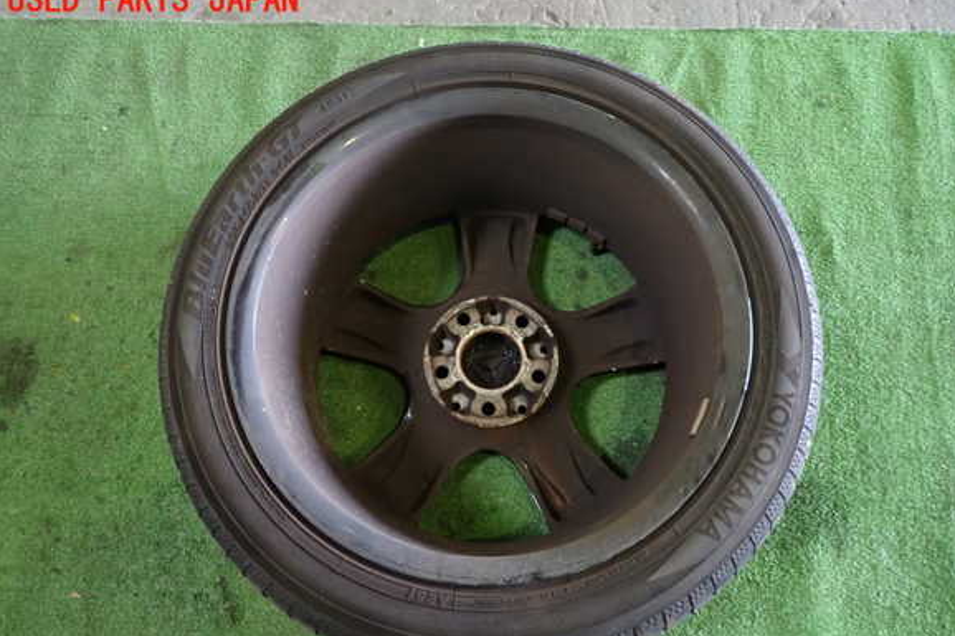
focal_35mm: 27
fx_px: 716
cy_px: 352
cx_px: 494
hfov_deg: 67.4
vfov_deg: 47.8
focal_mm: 4.5
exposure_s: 1/30
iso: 400
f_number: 2
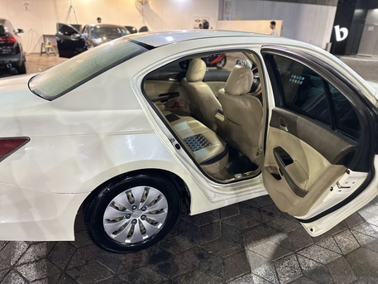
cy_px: 142
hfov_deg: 71.6
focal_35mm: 24
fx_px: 262
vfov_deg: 56.8
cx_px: 189
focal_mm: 6.86
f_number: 1.78
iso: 640
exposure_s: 1/60
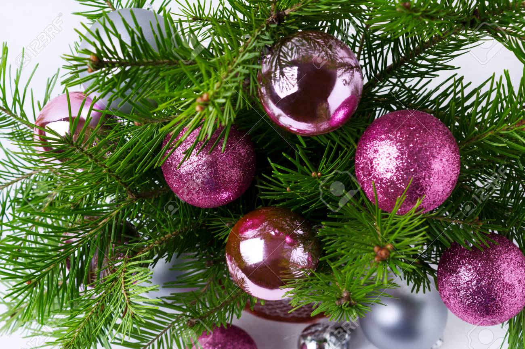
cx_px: 262
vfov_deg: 17.5
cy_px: 174
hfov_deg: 26.0
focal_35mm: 78
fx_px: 1137
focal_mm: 52
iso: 100
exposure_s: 1/125
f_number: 11
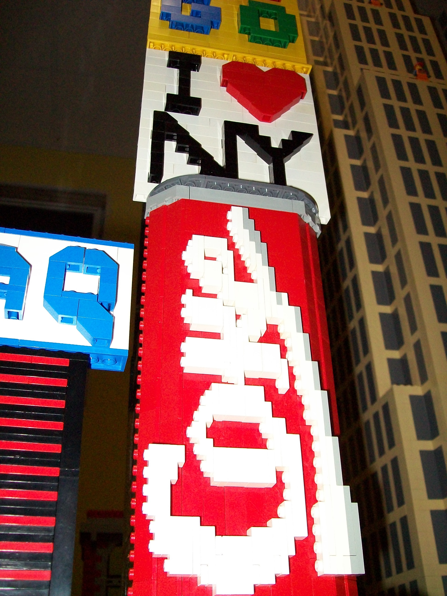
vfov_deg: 51.4
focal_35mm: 36
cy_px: 298
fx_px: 620
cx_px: 224
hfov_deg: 39.7
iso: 160
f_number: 2.7
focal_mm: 6
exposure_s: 1/60
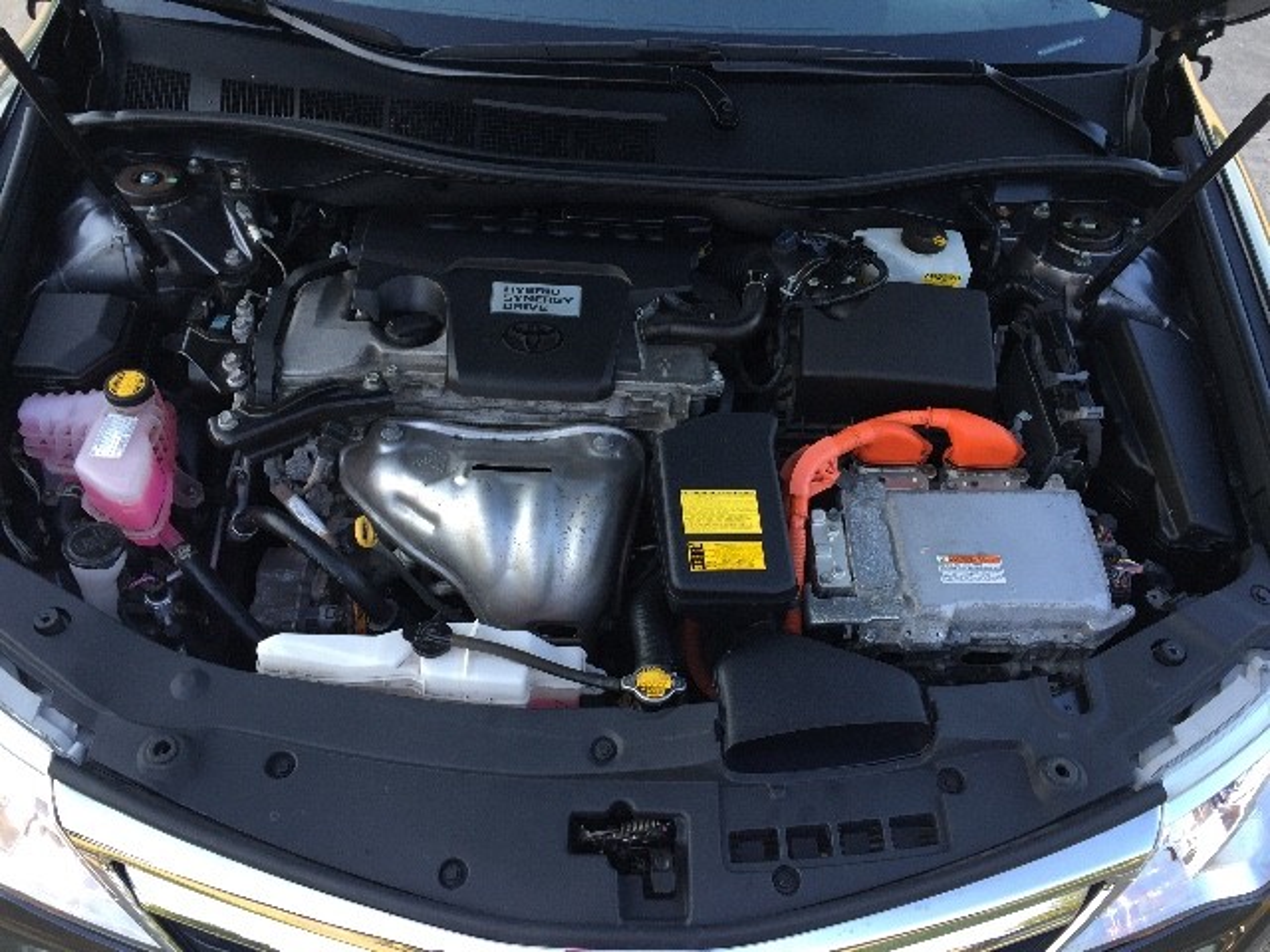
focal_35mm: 29
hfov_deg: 61.7
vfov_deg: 48.2
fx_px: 1064
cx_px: 635
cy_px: 476
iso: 32
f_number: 2.2
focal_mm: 4.15
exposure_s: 1/120
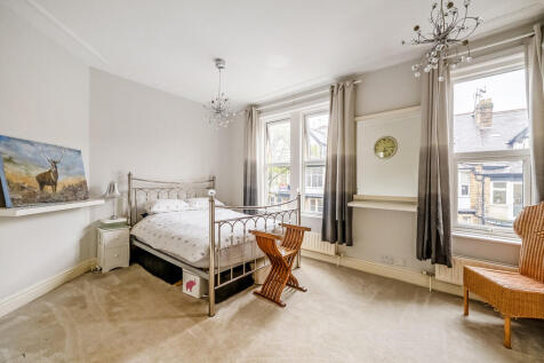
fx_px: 211
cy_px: 182
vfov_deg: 81.2
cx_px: 272
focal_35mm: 14
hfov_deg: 104.3
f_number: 9
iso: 160
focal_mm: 14
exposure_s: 1/30
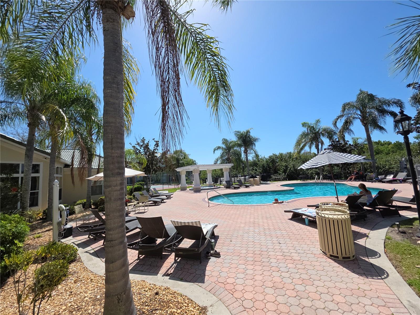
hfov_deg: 106.2
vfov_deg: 89.9
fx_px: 158
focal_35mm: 13
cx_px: 210
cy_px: 158
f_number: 1.9
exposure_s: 1/1176
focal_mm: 2.2
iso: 20
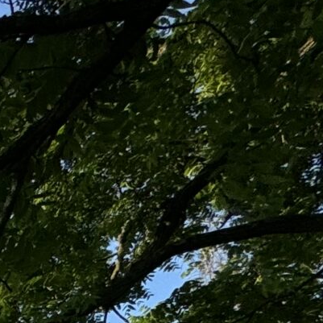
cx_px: -559
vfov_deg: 15.3
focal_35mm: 79
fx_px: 834
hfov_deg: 12.8
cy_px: 723
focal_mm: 2.22
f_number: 2.2
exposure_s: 1/1637
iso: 50
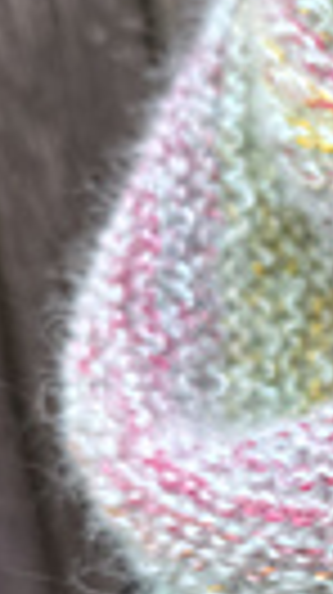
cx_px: 832
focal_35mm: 99
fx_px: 1558
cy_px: 549
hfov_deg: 10.3
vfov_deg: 21.1
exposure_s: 1/1094
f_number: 1.78
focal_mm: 6.76
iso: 80
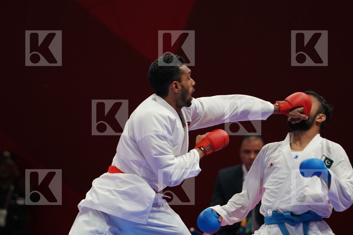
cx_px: 176
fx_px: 3510
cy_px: 118
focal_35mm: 358
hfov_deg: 5.8
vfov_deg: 3.8
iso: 2500
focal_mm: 239
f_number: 4
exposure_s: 1/1000
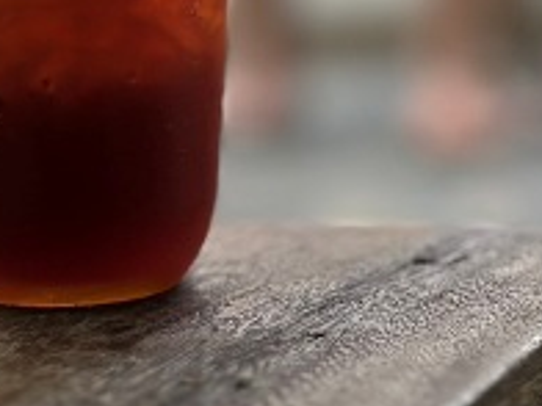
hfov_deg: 10.0
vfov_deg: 7.4
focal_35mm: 196
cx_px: 534
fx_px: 3069
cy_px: -260
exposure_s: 1/535
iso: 80
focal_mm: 6.86
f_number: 1.78
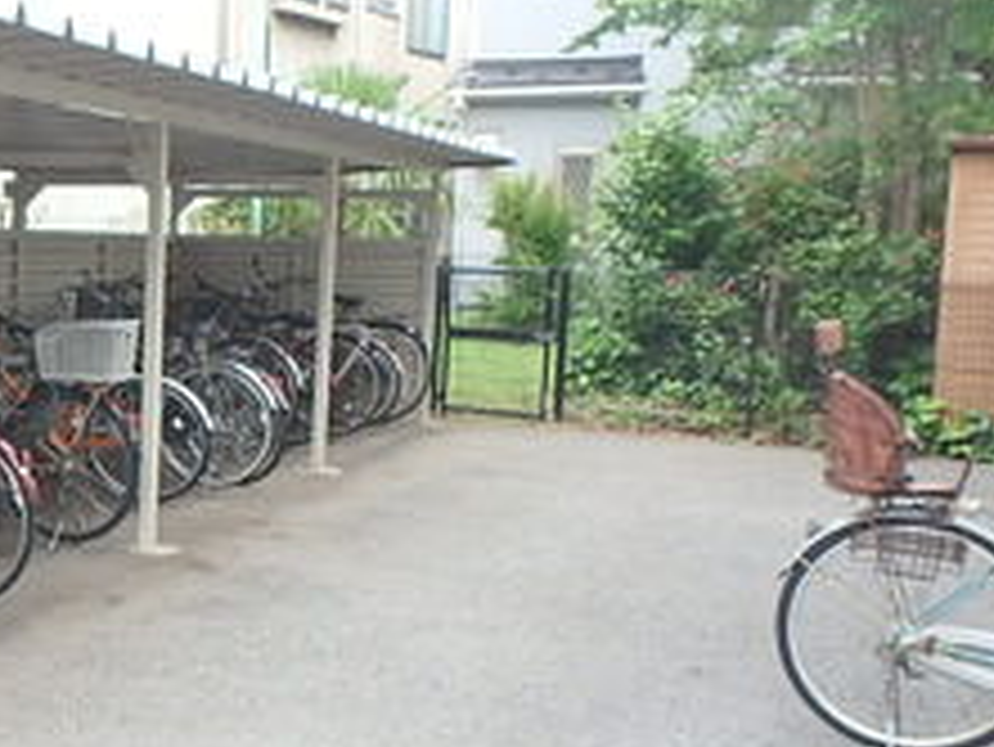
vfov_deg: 25.6
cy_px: 450
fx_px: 1638
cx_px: -144
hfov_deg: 29.8
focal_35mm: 57
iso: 125
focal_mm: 3.7
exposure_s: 1/100
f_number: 3.5
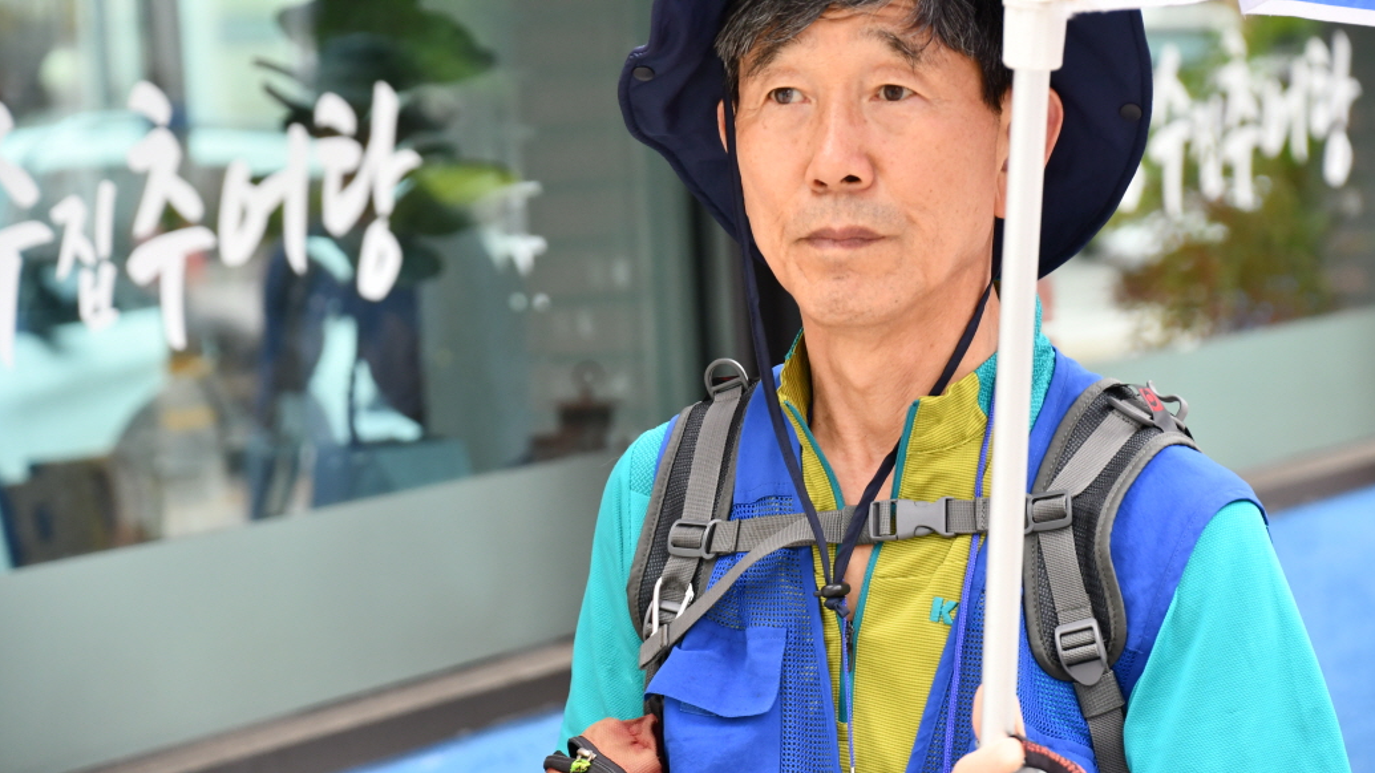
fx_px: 5469
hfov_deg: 14.3
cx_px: 691
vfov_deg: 8.1
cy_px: 313
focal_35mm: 150
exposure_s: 1/320
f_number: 5.3
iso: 800
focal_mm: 95
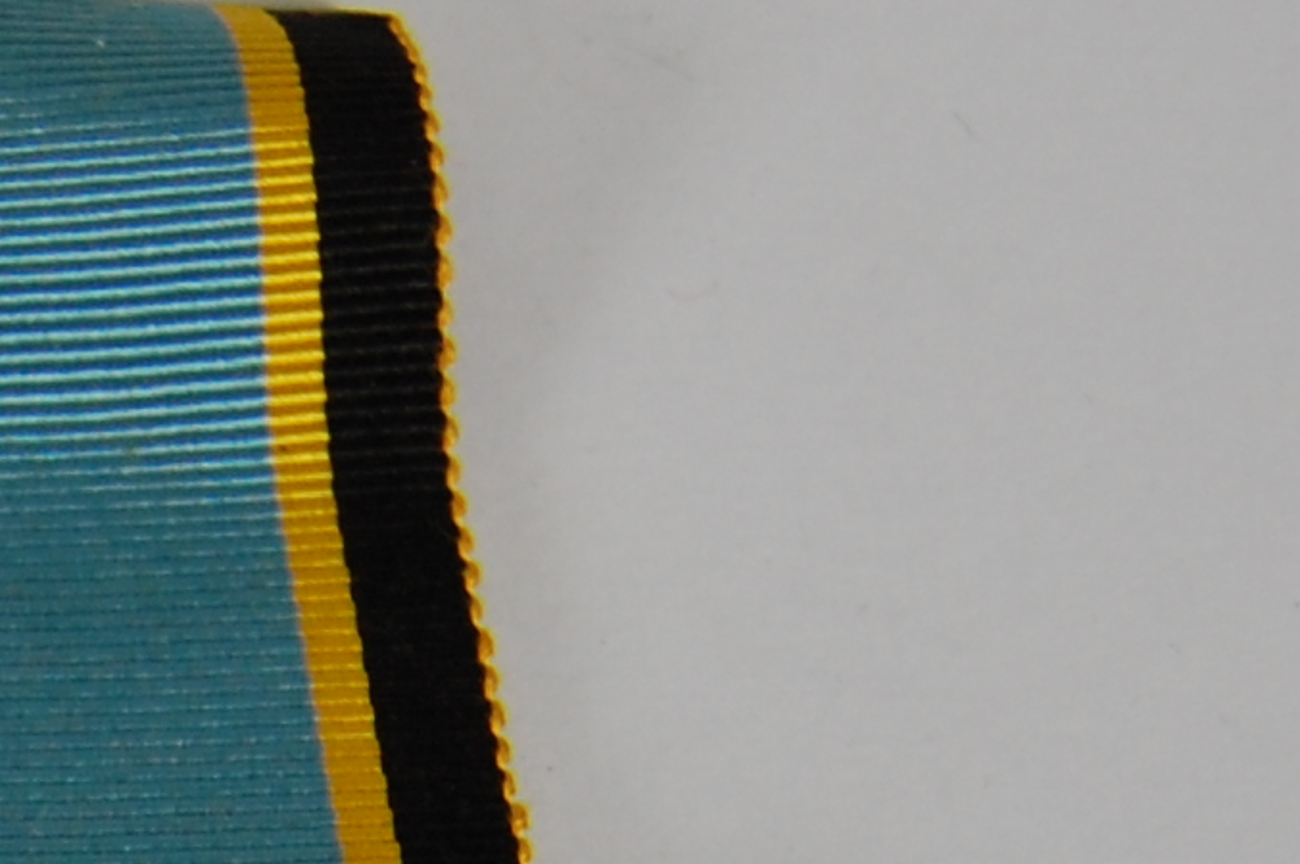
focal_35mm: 153
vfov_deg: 8.4
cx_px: -1002
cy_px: 1770
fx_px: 5528
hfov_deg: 12.3
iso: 400
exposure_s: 1/60
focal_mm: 23
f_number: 5.6
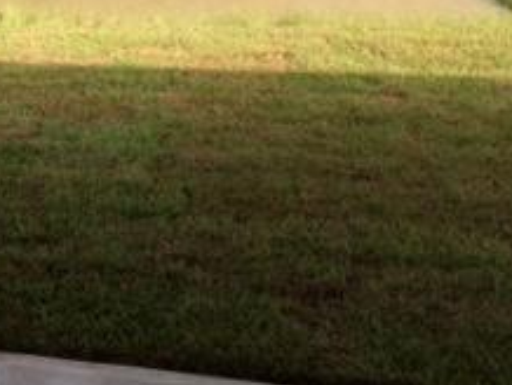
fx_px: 1259
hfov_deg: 21.9
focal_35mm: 85
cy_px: 28
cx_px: -31
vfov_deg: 17.1
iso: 32
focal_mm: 4.15
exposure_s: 1/323
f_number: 2.2
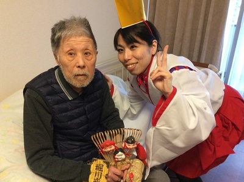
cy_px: 91
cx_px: 122
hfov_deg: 56.9
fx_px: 225
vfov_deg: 44.0
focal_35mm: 32
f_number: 2.4
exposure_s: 1/24
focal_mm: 3.3
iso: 125
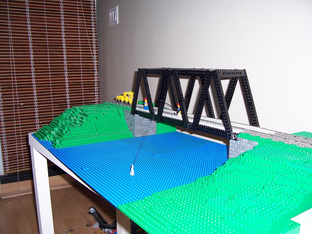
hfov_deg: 54.0
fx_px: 306
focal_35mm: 34
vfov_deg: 41.8
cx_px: 156
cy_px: 117
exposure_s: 1/60
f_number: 2.7
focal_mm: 5.6
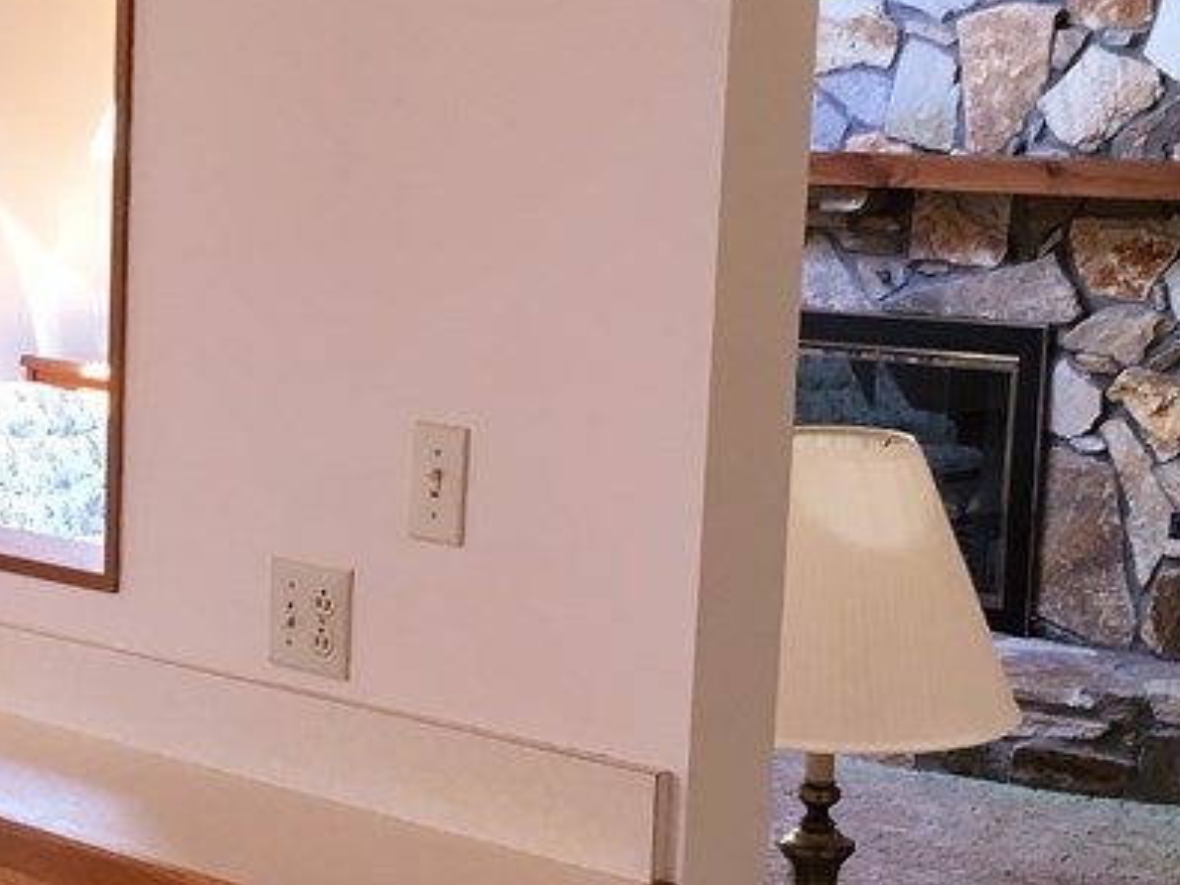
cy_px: 551
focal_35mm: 75
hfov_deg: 25.7
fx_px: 2557
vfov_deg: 19.6
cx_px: 325
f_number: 2.2
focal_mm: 4.15
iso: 64
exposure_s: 1/30
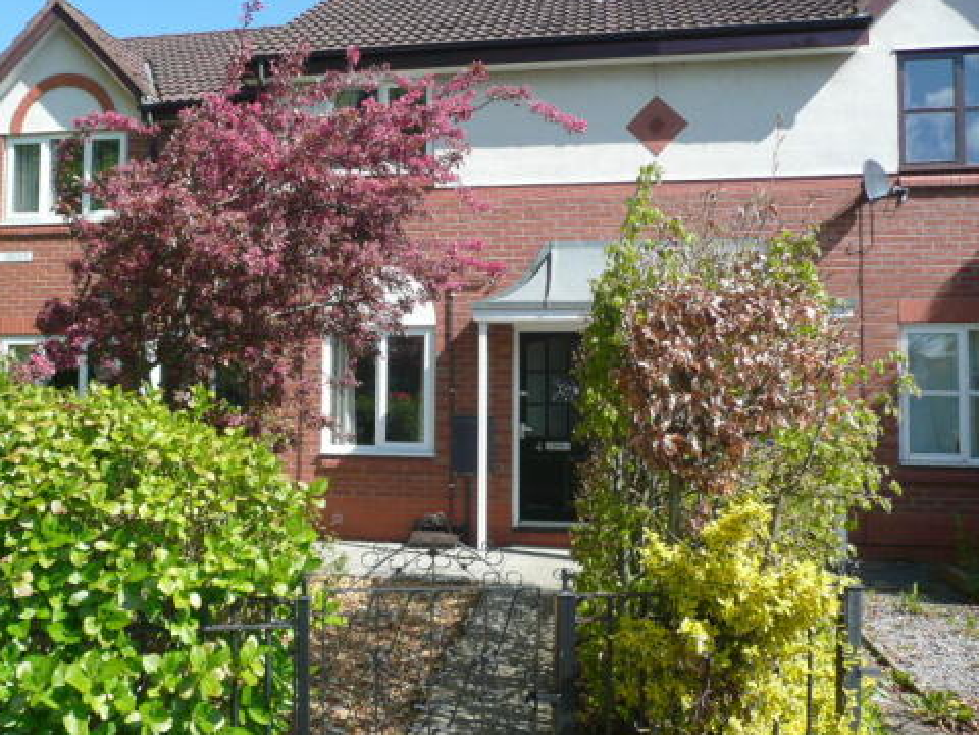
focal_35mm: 34
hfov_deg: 53.6
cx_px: 399
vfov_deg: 41.7
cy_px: 324
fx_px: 962
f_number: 3.3
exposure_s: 1/400
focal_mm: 4.6
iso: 100
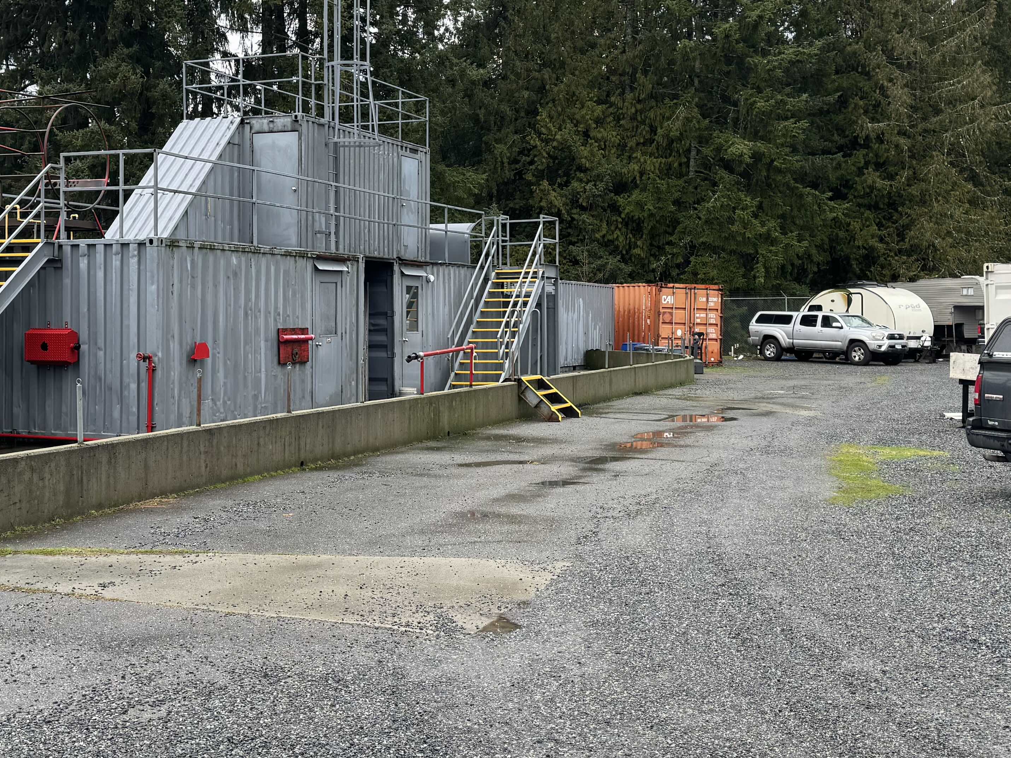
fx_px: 1402
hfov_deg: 39.4
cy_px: 288
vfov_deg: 30.2
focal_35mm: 48
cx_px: 376
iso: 80
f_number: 1.78
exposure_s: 1/407
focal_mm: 6.86
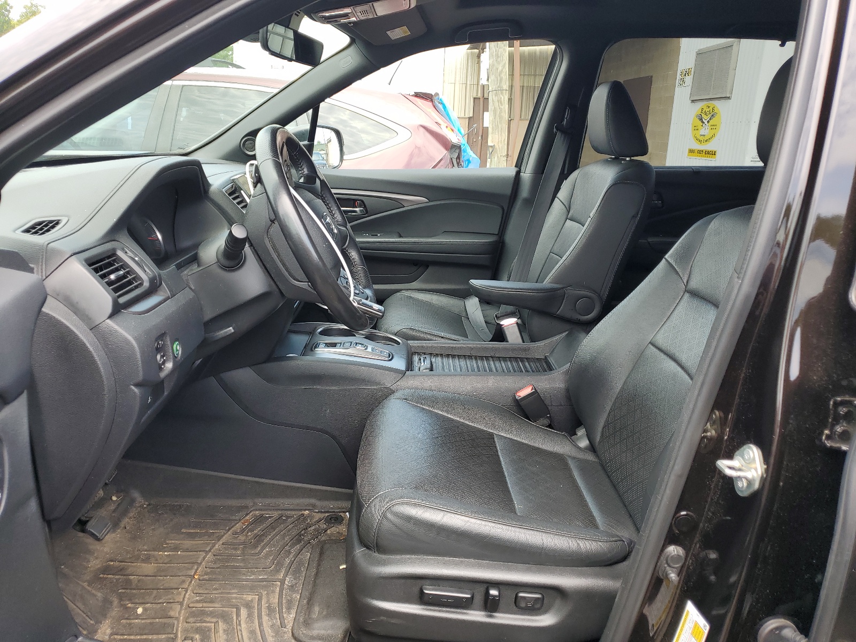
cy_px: 321
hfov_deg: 67.3
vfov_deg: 53.1
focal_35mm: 26
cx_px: 428
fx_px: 643
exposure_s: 1/333
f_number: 1.5
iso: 50
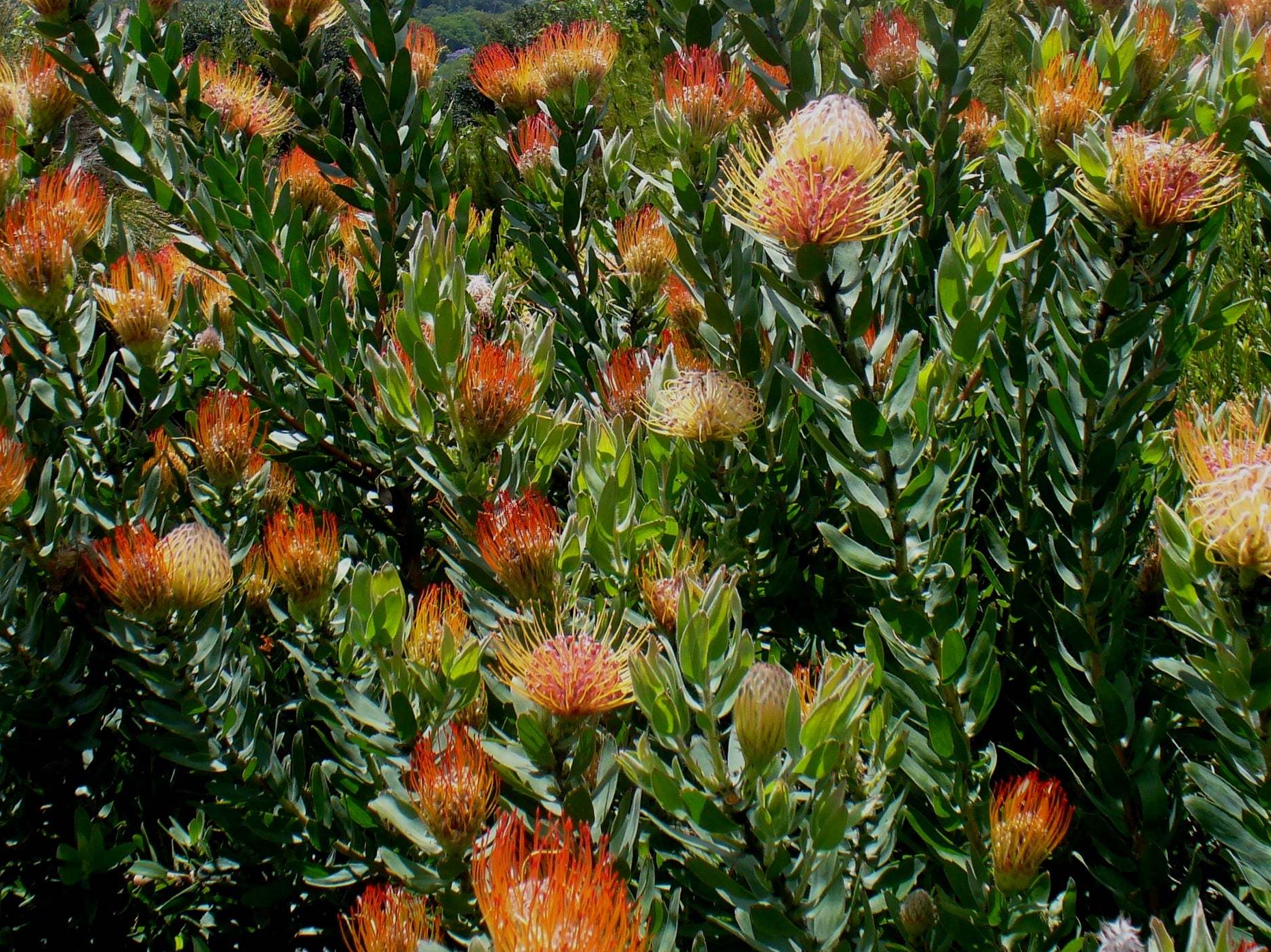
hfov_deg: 34.4
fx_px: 2056
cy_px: 304
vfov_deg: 25.9
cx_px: 643
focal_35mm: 56
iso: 80
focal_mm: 6.1
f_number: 5.6
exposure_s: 1/200
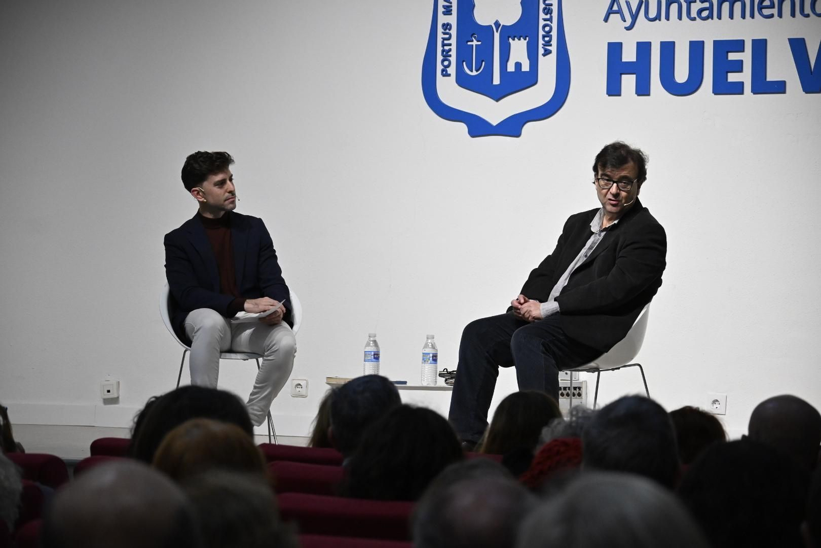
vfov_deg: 11.3
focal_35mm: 122
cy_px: 274
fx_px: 2771
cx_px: 410
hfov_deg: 16.9
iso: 2000
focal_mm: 81
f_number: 5
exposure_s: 1/400
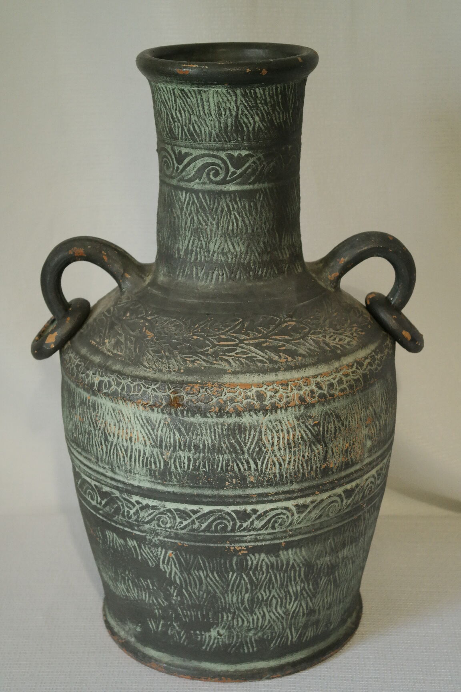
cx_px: 230
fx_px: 1325
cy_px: 346
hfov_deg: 19.7
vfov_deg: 29.2
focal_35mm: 69
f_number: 6.3
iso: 1600
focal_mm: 45
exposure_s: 1/30
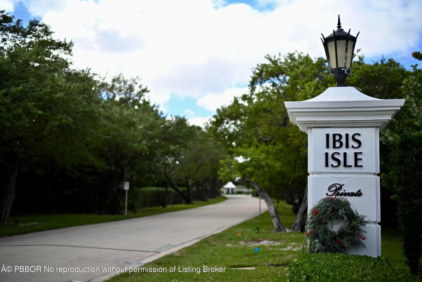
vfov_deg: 33.4
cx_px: 211
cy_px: 141
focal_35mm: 40
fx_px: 469
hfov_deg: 48.5
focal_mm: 40
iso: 100
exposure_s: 1/5000
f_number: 1.4
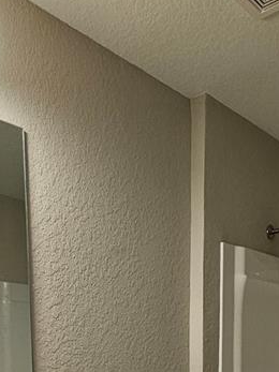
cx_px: 174
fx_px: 484
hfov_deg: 32.0
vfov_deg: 34.2
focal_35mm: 45
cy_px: 442
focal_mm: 2.2
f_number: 2.2
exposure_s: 1/60
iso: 100
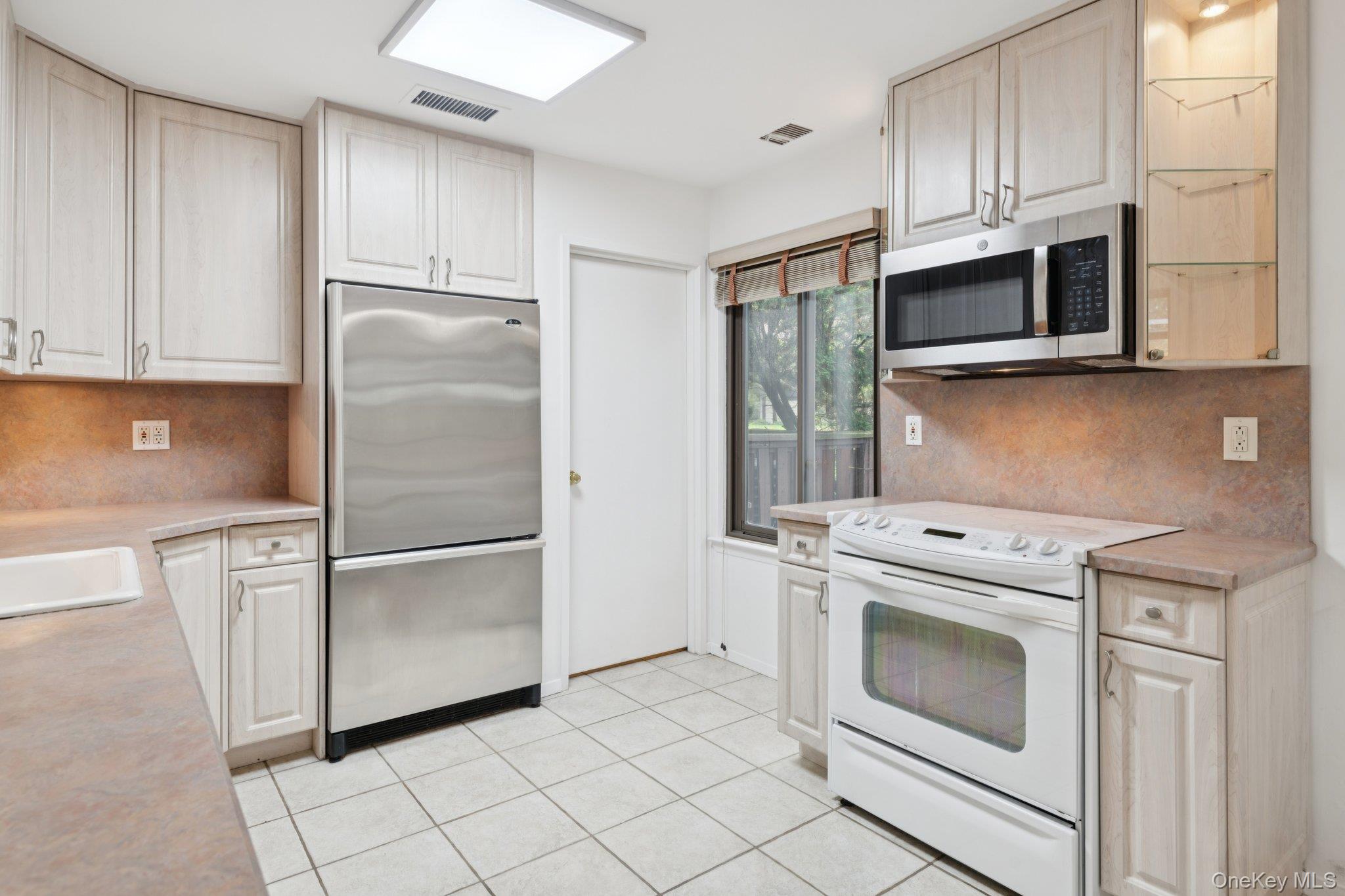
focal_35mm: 19
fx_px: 710
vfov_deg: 64.5
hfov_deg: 86.9
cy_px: 448
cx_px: 672
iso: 125
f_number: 8
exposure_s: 1/8
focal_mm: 19
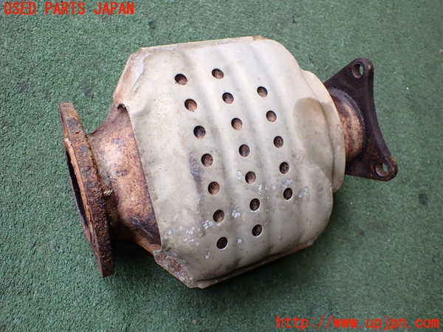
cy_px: 166
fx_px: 384
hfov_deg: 60.0
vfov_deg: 46.8
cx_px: 222
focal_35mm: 30
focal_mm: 5.4
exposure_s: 1/125
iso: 200
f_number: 2.3
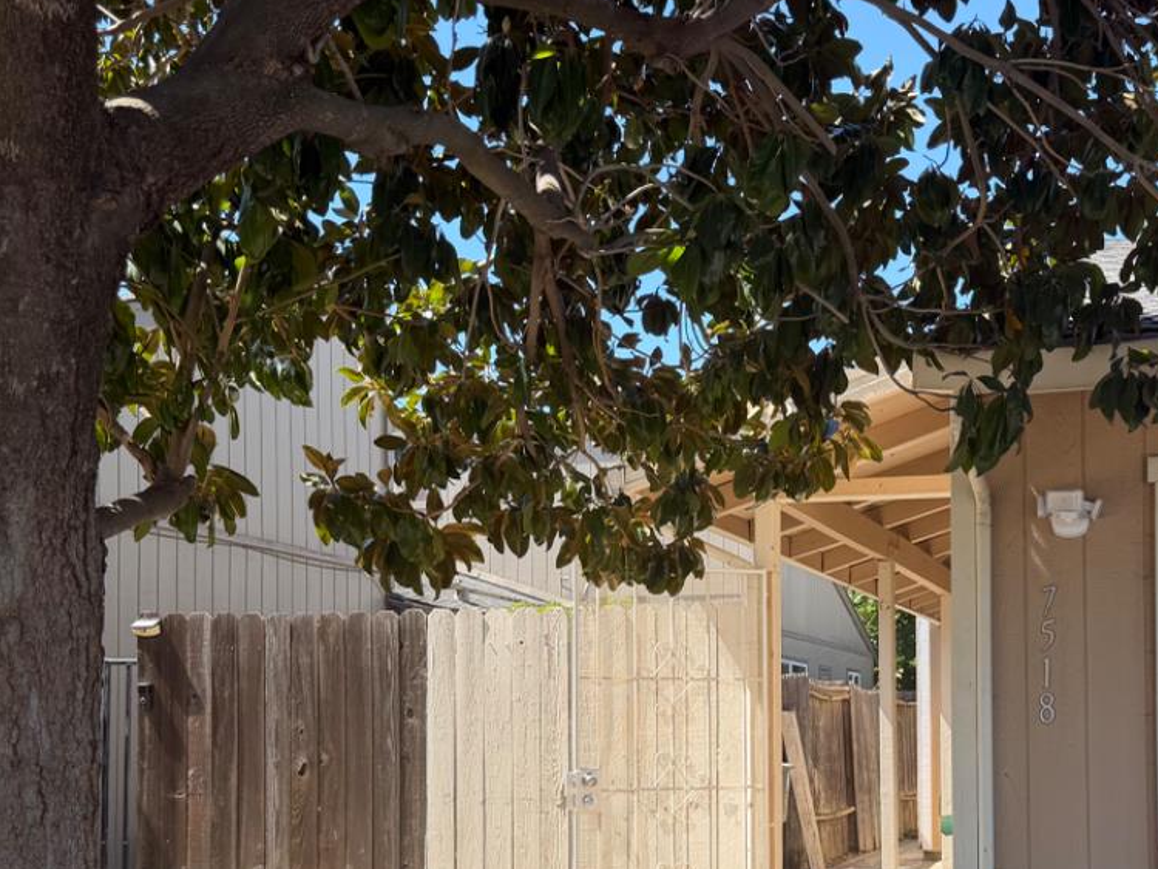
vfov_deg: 29.7
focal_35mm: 48
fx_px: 1606
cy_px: 671
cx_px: 781
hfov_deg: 39.1
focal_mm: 6.76
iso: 80
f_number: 1.78
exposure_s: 1/1174
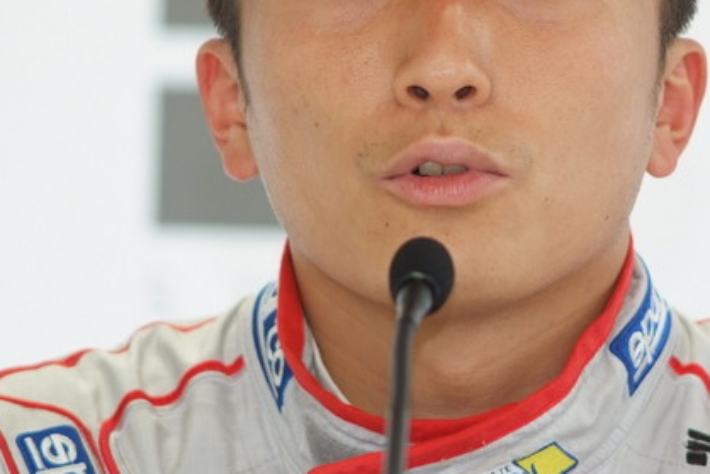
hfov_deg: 4.4
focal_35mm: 465
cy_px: 87
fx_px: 9173
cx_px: 457
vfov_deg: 3.0
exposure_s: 1/125
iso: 800
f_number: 2.8
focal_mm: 180
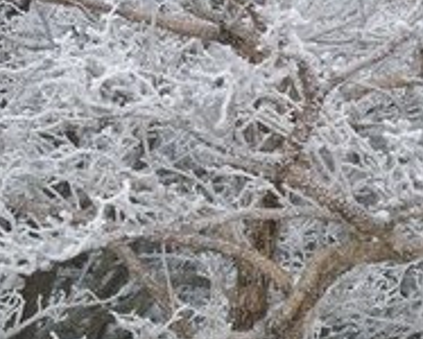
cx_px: 244
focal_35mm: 121
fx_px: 1516
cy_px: 179
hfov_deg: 15.9
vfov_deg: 12.8
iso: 80
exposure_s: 1/60
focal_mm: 9.6
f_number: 4
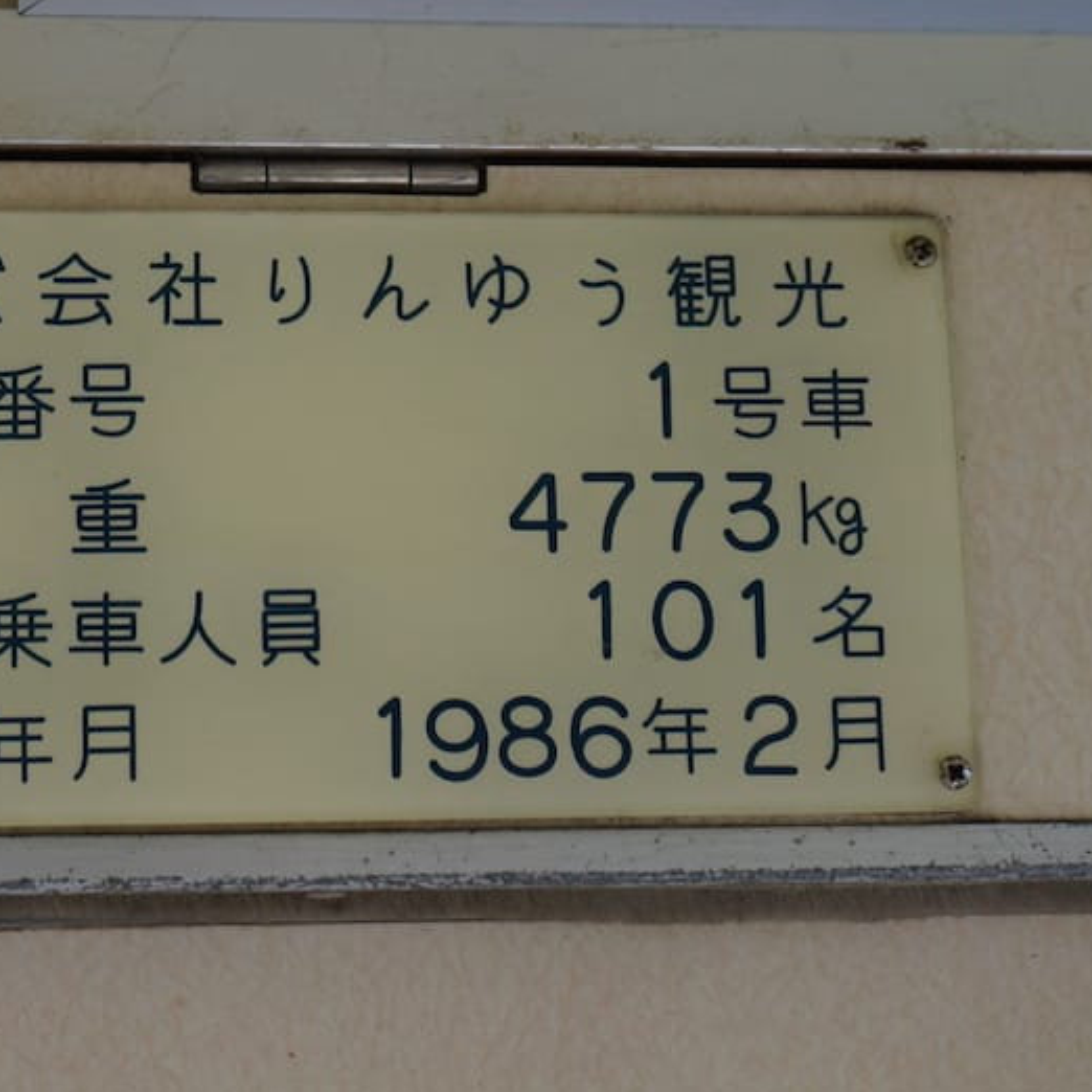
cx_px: 354
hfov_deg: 30.0
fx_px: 2022
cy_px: 554
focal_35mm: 57
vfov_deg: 30.2
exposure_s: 1/160
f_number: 4.5
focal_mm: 29
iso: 400
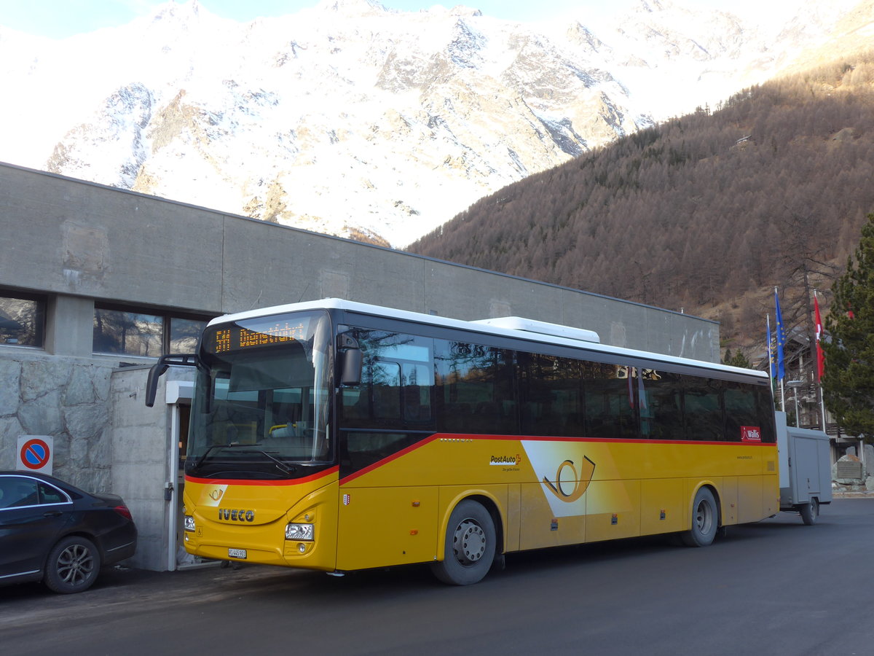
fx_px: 985
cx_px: 437
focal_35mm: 39
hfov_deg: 47.9
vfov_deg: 36.8
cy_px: 328
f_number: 2.8
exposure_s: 1/250
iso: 80
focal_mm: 8
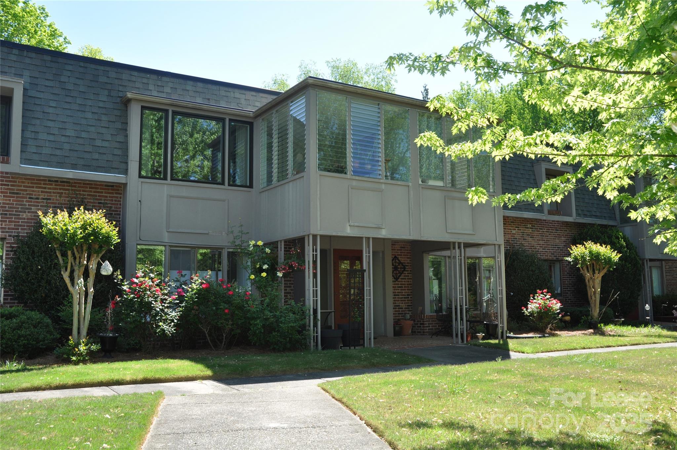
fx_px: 620
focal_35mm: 33
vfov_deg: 39.9
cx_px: 338
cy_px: 225
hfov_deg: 57.3
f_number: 7.1
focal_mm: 22
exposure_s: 1/200
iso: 200
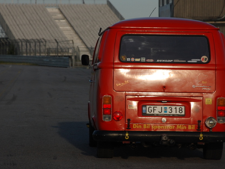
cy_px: 71
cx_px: 113
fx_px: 1592
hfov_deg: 8.1
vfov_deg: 6.1
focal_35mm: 245
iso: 200
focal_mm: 112
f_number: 5.6
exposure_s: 1/1250
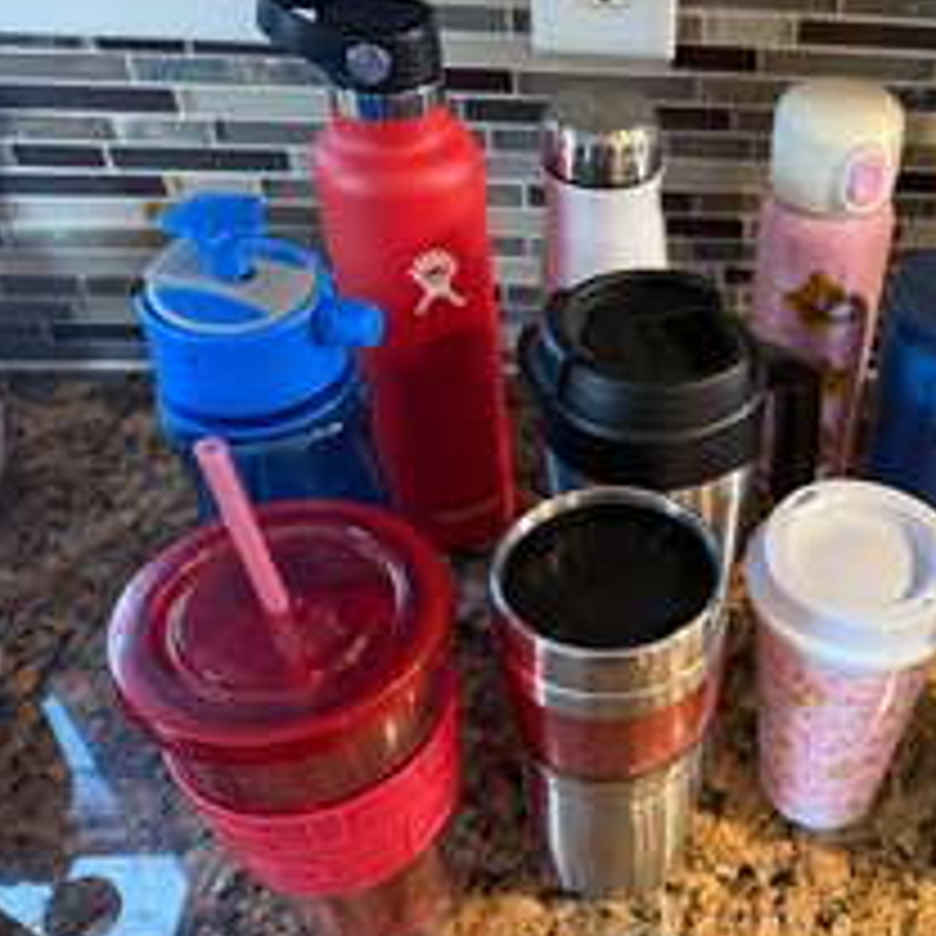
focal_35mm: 35
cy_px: 493
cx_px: 754
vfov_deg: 47.2
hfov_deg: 44.8
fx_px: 1071
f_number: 1.78
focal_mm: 6.76
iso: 500
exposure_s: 1/60
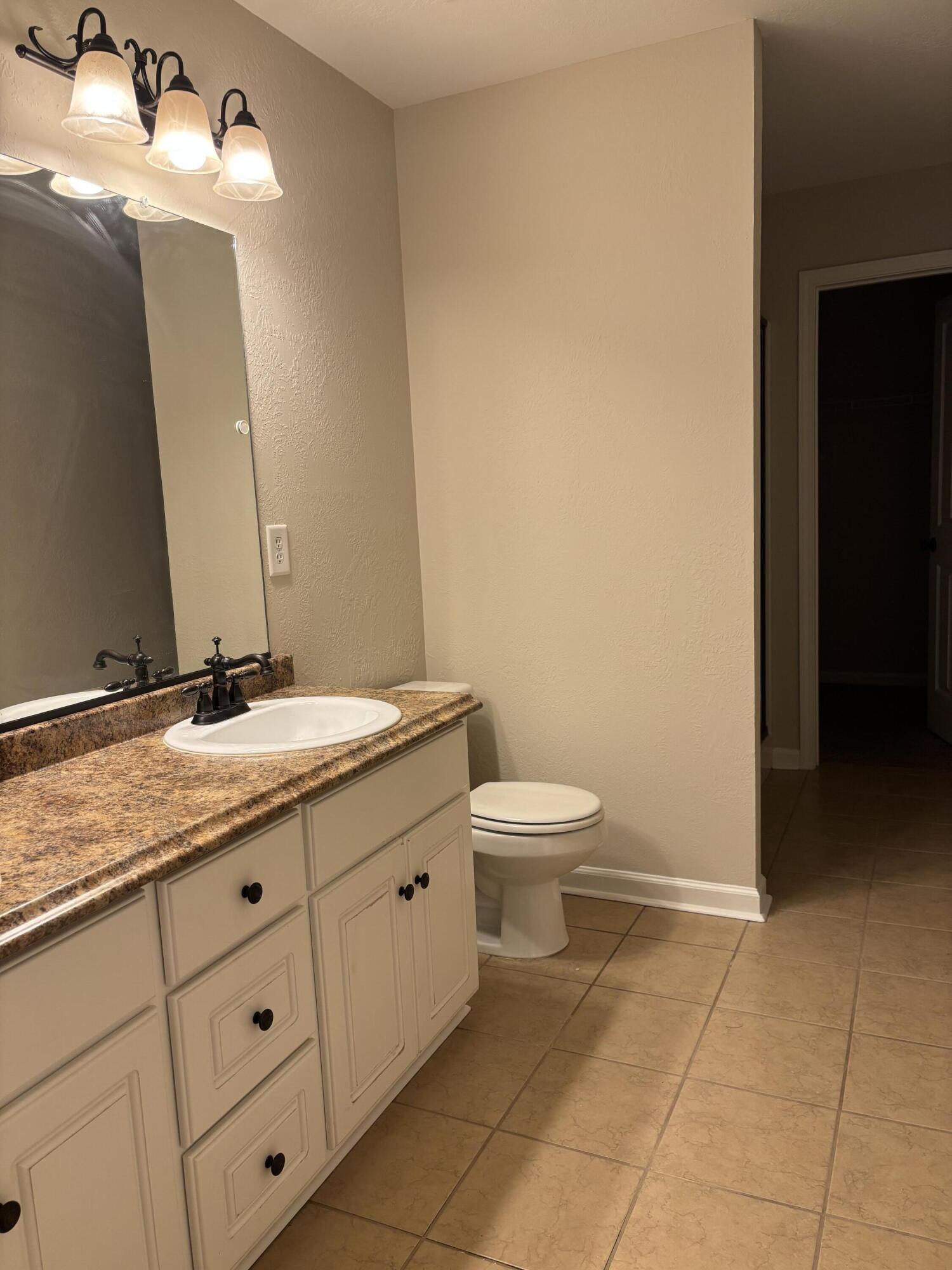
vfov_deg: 67.3
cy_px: 635
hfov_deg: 53.1
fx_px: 953
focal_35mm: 26
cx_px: 476
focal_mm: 5.96
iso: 125
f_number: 1.6
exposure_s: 1/120
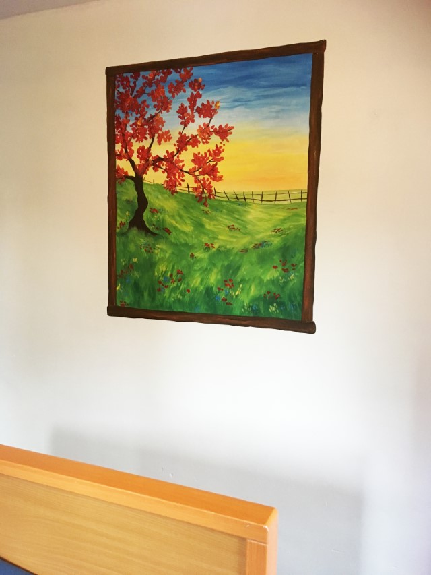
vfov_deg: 61.7
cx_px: 216
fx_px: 481
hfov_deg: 48.2
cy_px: 288
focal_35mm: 29
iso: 200
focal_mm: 4.15
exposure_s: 1/33
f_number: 2.2
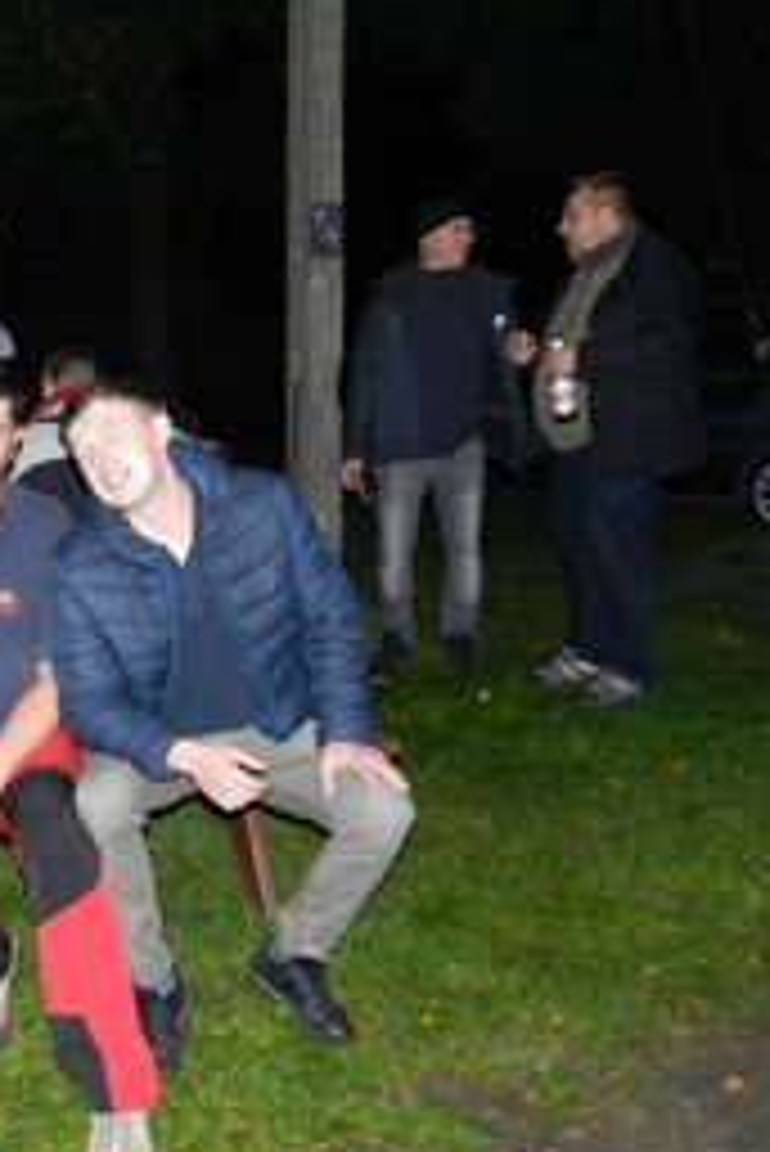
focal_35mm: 42
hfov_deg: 30.4
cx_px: 63
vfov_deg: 46.2
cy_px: 680
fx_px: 1346
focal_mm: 4
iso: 500
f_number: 3.4
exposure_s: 1/30
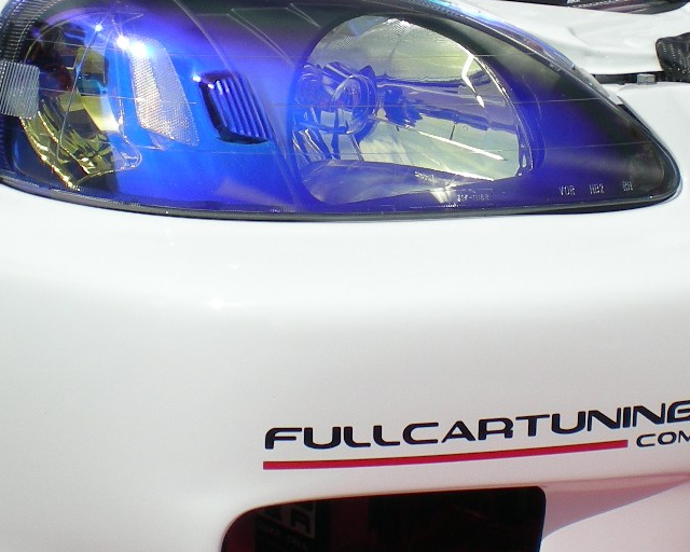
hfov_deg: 21.5
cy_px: 177
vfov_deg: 17.2
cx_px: 375
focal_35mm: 89
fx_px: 1817
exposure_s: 1/1000
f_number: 4.6
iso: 50
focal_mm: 6.3
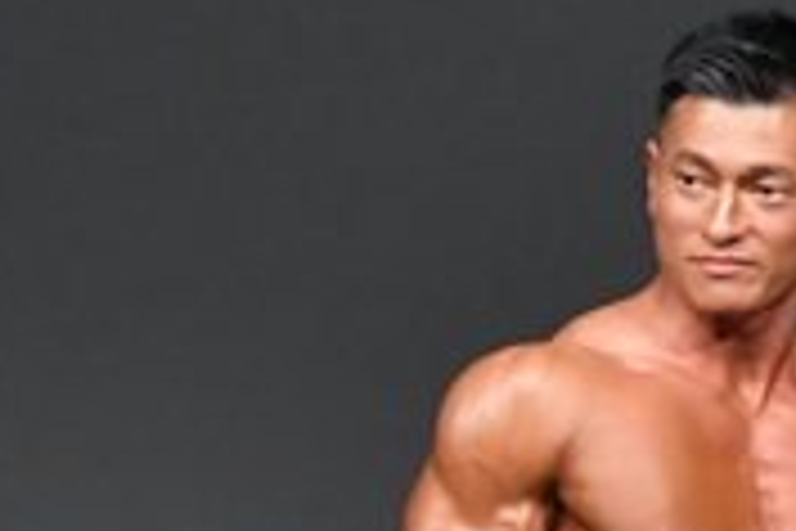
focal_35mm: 1641
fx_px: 36281
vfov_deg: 0.8
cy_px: 896
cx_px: 965
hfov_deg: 1.3
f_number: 5.6
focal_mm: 250
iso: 4000
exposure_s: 1/400
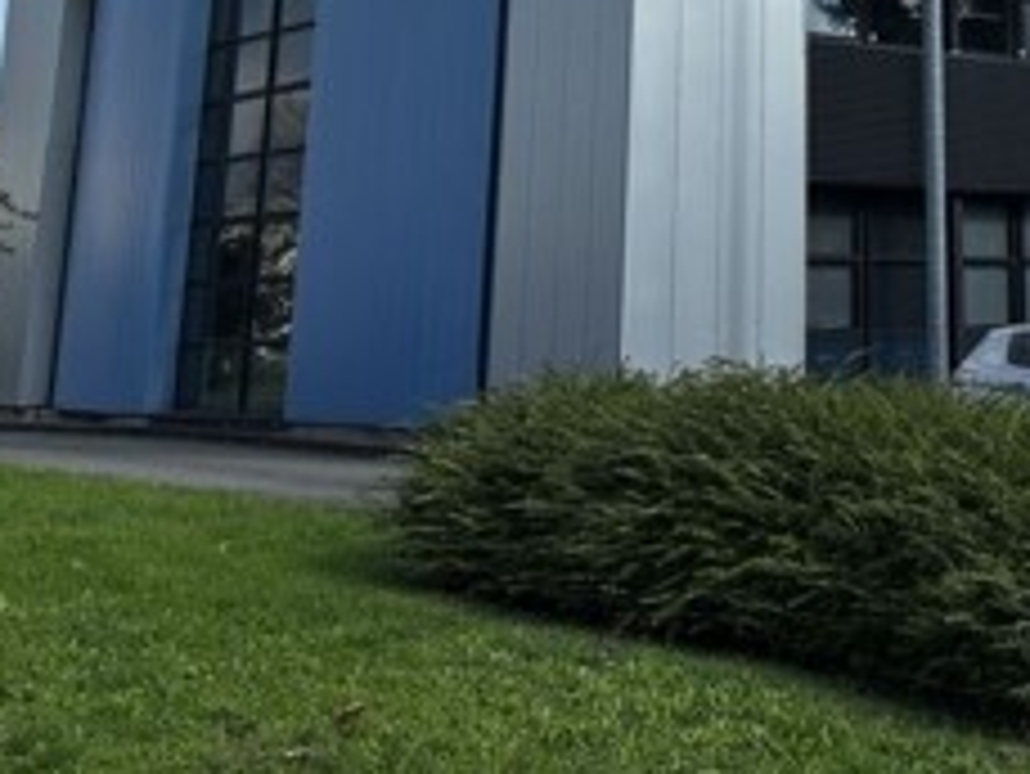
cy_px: -274
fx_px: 1965
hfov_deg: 28.5
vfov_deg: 20.1
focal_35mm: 66
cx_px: 884
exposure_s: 1/4016
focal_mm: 6.86
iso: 80
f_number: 1.78
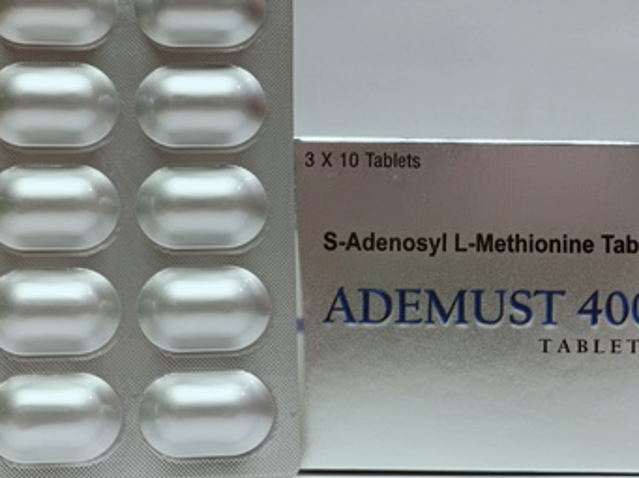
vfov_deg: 21.3
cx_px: 373
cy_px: 245
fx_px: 1272
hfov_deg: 28.1
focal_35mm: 69
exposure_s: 1/50
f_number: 2
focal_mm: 7.08
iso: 414
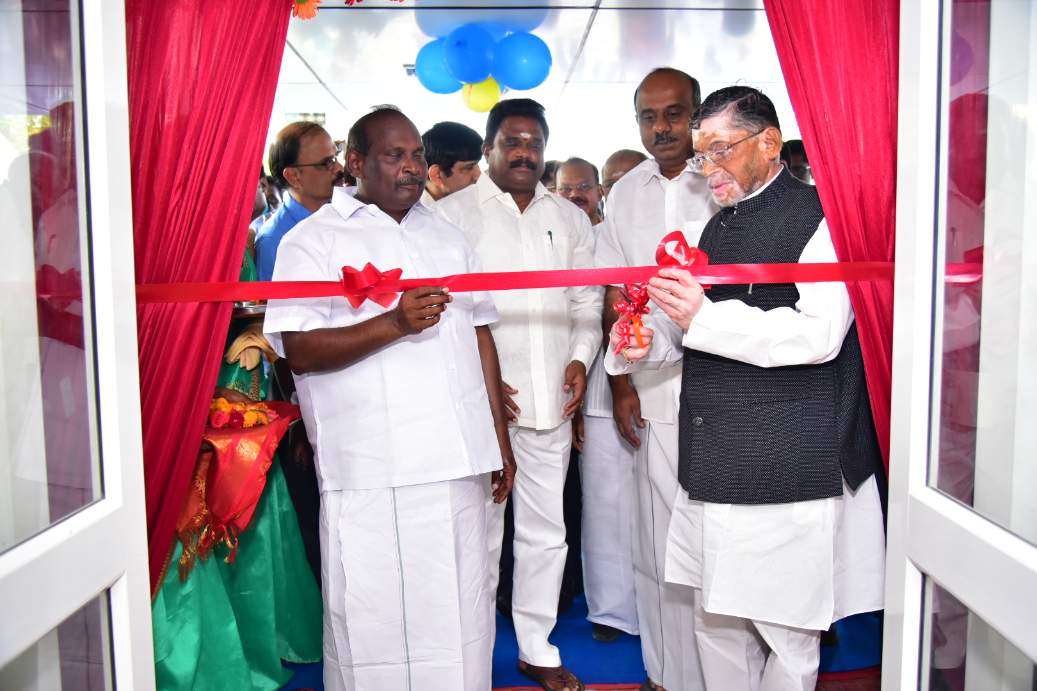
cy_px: 346
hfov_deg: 60.3
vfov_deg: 42.3
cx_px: 518
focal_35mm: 31
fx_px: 893
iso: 1600
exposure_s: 1/160
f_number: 4
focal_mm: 31
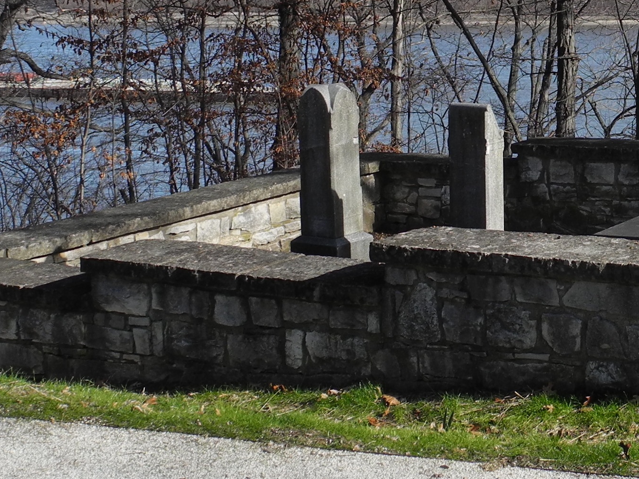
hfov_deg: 26.6
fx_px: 1292
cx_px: 599
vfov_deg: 20.4
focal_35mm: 70
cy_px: 6
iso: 100
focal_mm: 6
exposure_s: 1/910
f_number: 3.5
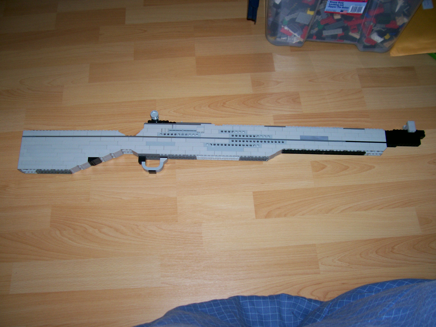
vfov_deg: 41.8
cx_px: 218
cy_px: 164
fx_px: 428
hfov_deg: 54.0
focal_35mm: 34
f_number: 2.7
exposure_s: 1/64
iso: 80
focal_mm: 5.6
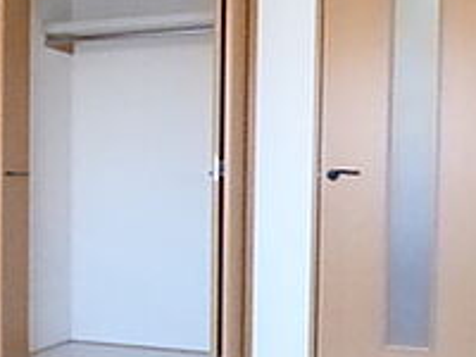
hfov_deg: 29.1
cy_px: 228
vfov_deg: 22.9
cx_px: 48
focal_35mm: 64
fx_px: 880
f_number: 2.8
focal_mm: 3.58
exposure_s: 1/500
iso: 3200
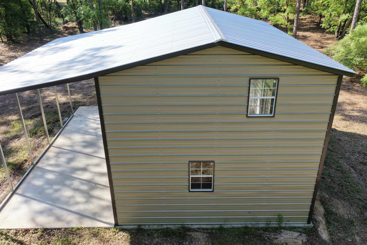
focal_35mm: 28
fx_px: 285
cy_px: 122
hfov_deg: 65.5
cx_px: 184
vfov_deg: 46.4
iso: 400
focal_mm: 14.45
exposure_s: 1/500
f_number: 2.8
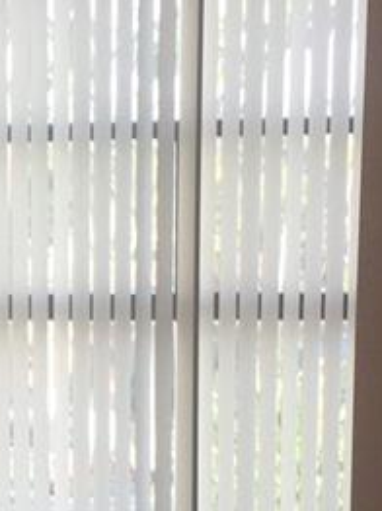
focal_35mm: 133
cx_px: -121
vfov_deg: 14.4
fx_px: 1960
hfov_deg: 10.9
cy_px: 607
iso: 50
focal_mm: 4.15
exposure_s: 1/120
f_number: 2.2
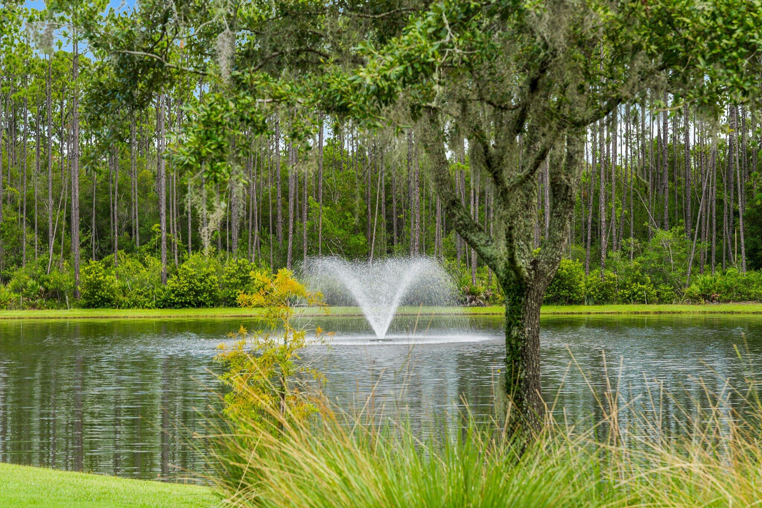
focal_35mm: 105
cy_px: 254
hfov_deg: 19.5
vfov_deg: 13.0
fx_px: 2222
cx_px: 381
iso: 200
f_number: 6.3
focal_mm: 70
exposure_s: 1/25
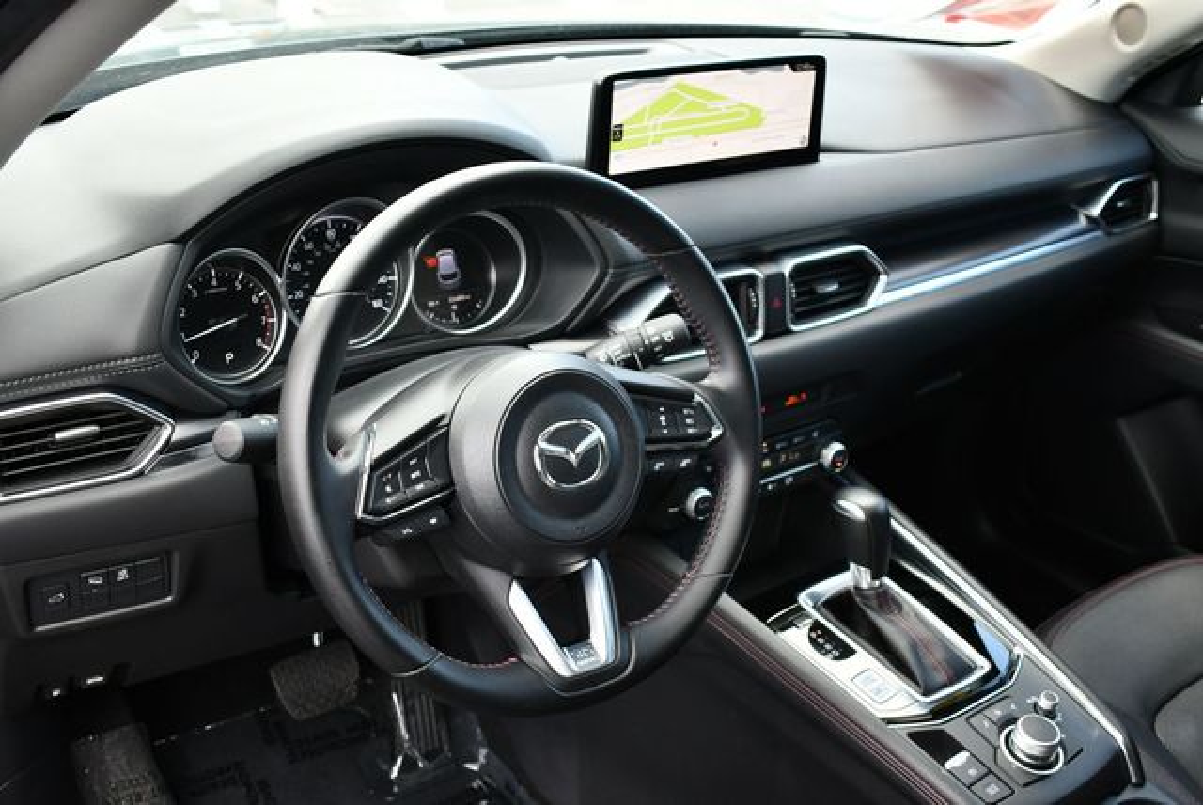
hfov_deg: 48.4
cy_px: 402
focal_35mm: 40
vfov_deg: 33.5
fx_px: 1338
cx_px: 602
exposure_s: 1/250
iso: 500
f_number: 3.5
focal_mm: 20
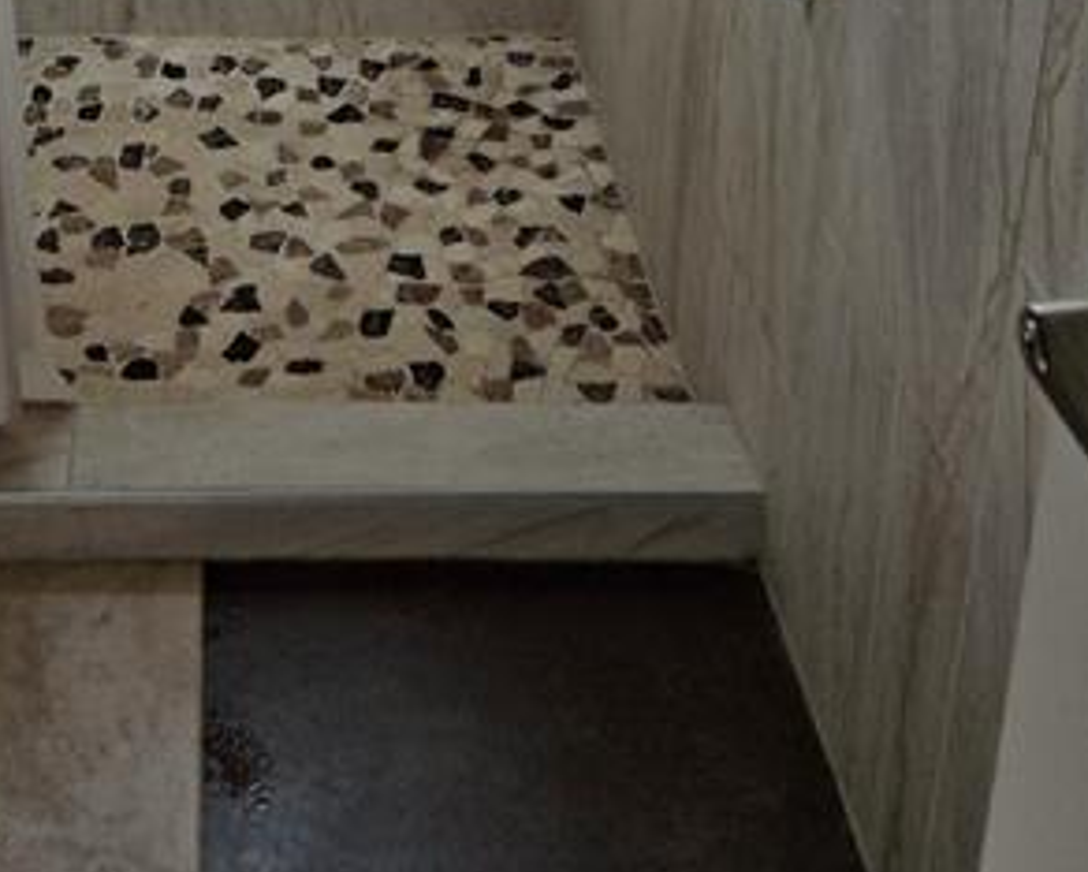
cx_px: 307
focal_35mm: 59
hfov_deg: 31.5
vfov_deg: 20.8
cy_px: -529
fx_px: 1901
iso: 80
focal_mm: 5.4
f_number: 1.8
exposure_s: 1/1222
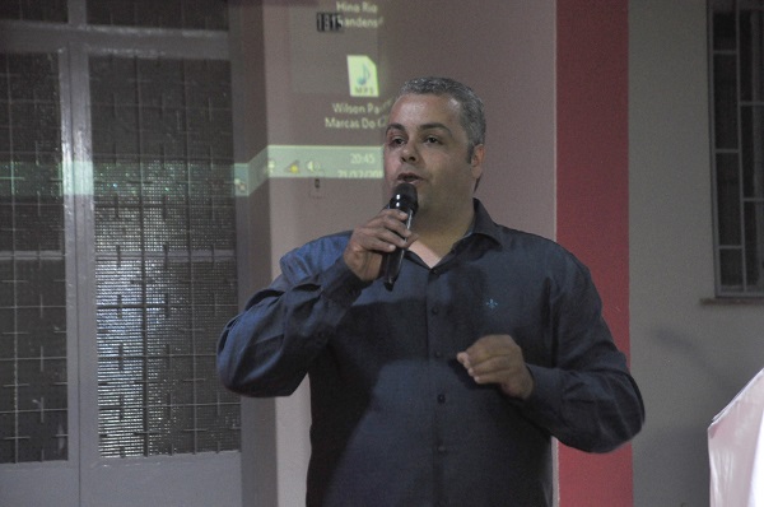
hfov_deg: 16.1
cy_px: 254
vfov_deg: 10.7
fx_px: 2701
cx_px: 382
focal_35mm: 128
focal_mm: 85
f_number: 5.6
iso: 1800
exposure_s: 1/60
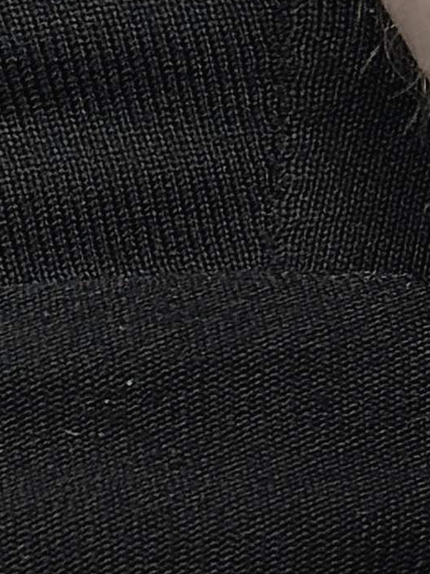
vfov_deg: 7.0
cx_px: 412
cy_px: 929
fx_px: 4604
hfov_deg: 5.3
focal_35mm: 278
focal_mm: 6.86
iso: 64
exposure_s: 1/269
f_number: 1.78
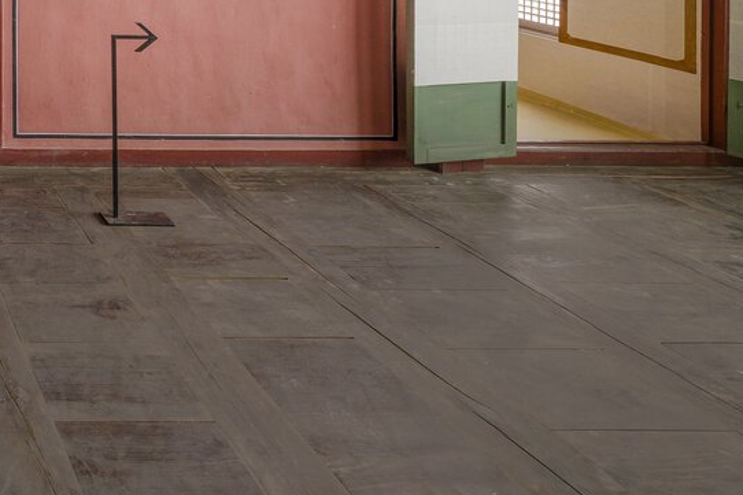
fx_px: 640
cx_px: -200
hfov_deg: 38.5
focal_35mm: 31
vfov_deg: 35.8
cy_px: -56
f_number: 8
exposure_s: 1/5
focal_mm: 12
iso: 500
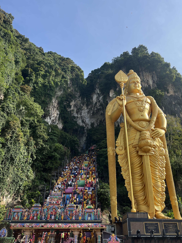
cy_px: 114
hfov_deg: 49.7
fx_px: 196
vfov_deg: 63.4
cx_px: 98
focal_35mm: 28
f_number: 1.5
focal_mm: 5.7
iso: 50
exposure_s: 1/2695
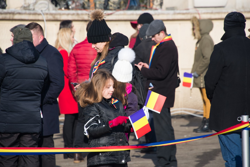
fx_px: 2084
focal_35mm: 300
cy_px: 84
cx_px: 125
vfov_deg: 4.6
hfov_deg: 6.9
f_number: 8
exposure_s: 1/200
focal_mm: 300
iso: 100
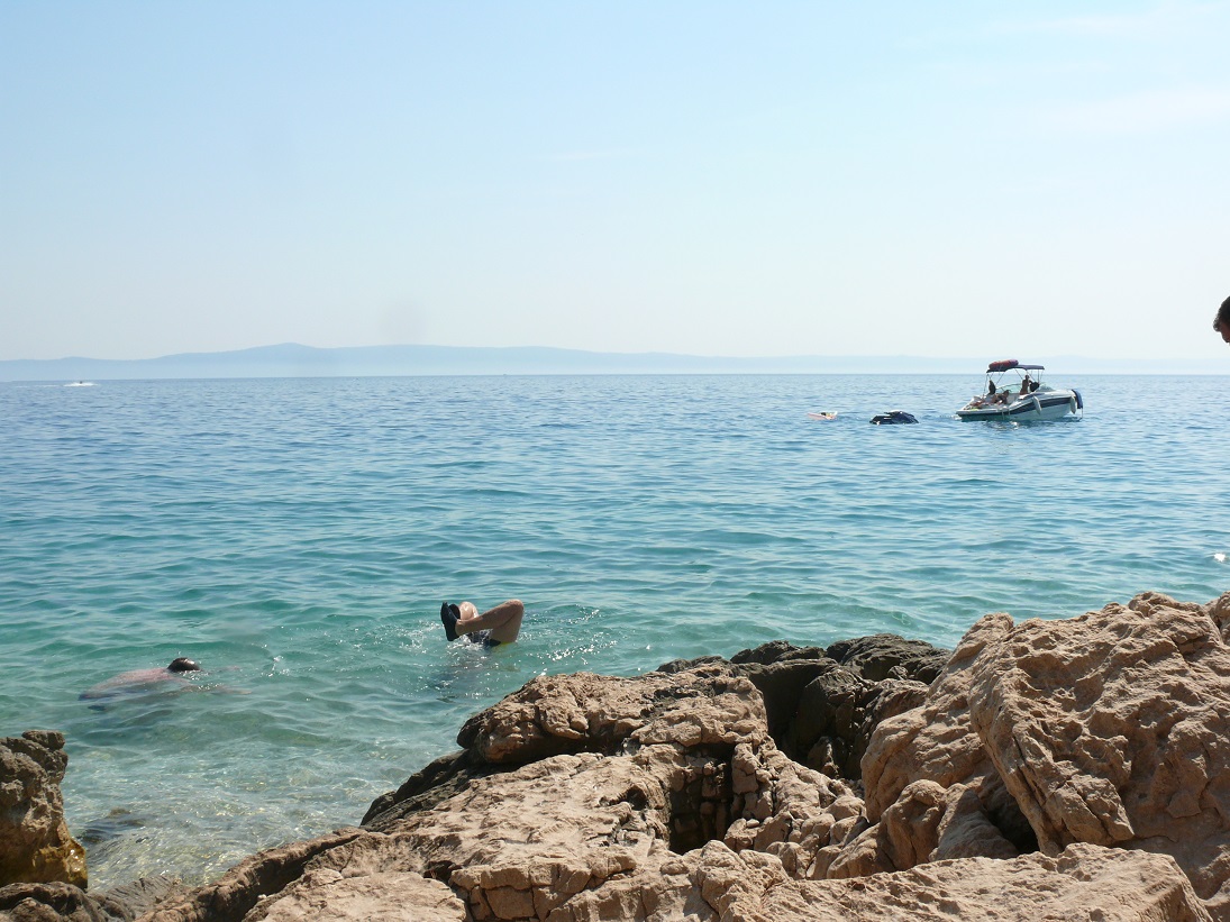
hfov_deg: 52.6
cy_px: 461
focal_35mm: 35
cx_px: 615
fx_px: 1244
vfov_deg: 40.7
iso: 100
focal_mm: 7.4
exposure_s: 1/400
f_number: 8
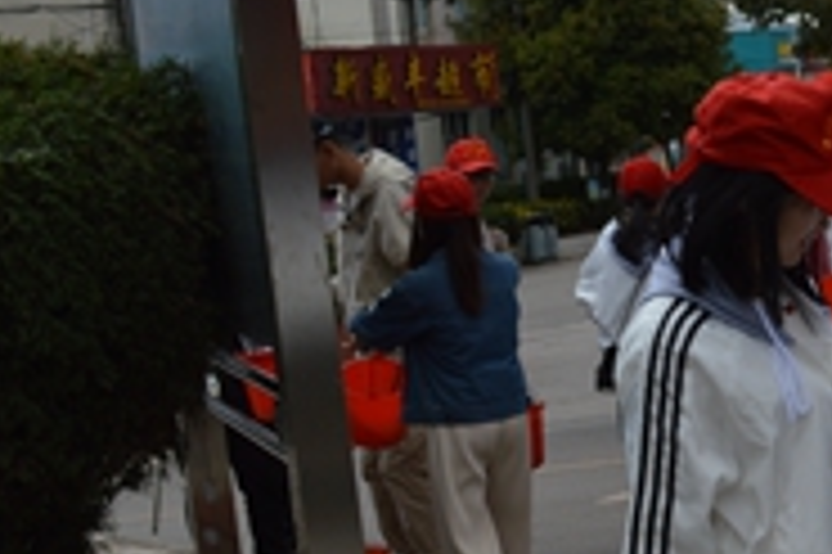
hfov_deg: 17.3
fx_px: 2471
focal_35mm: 107
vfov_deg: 12.7
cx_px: 1246
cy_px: 448
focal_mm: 22
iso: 100
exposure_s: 1/320
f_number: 9
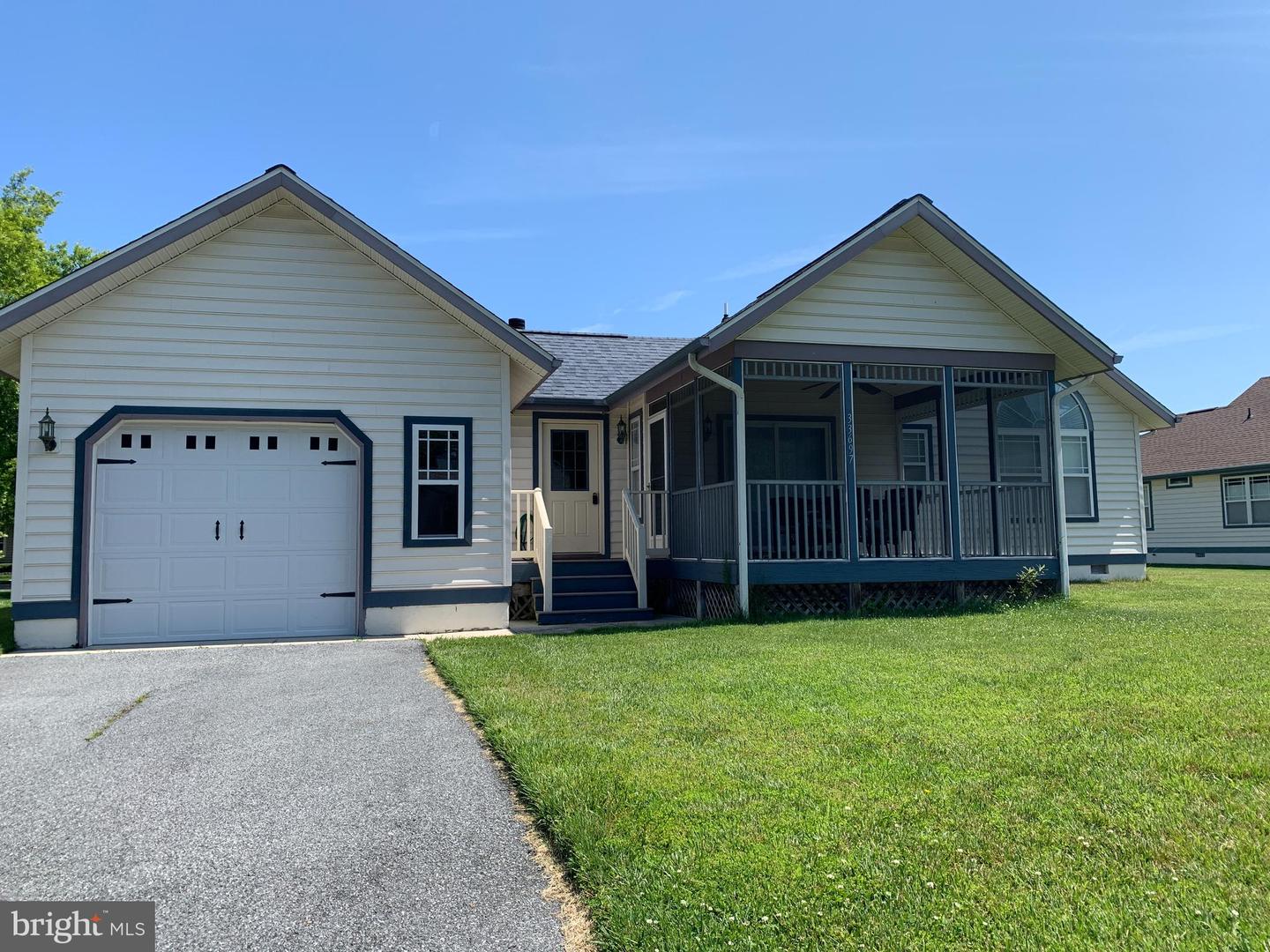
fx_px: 954
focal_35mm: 26
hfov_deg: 67.3
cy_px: 476
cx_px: 635
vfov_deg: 53.1
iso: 25
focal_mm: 4.25
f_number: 1.8
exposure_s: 1/1845
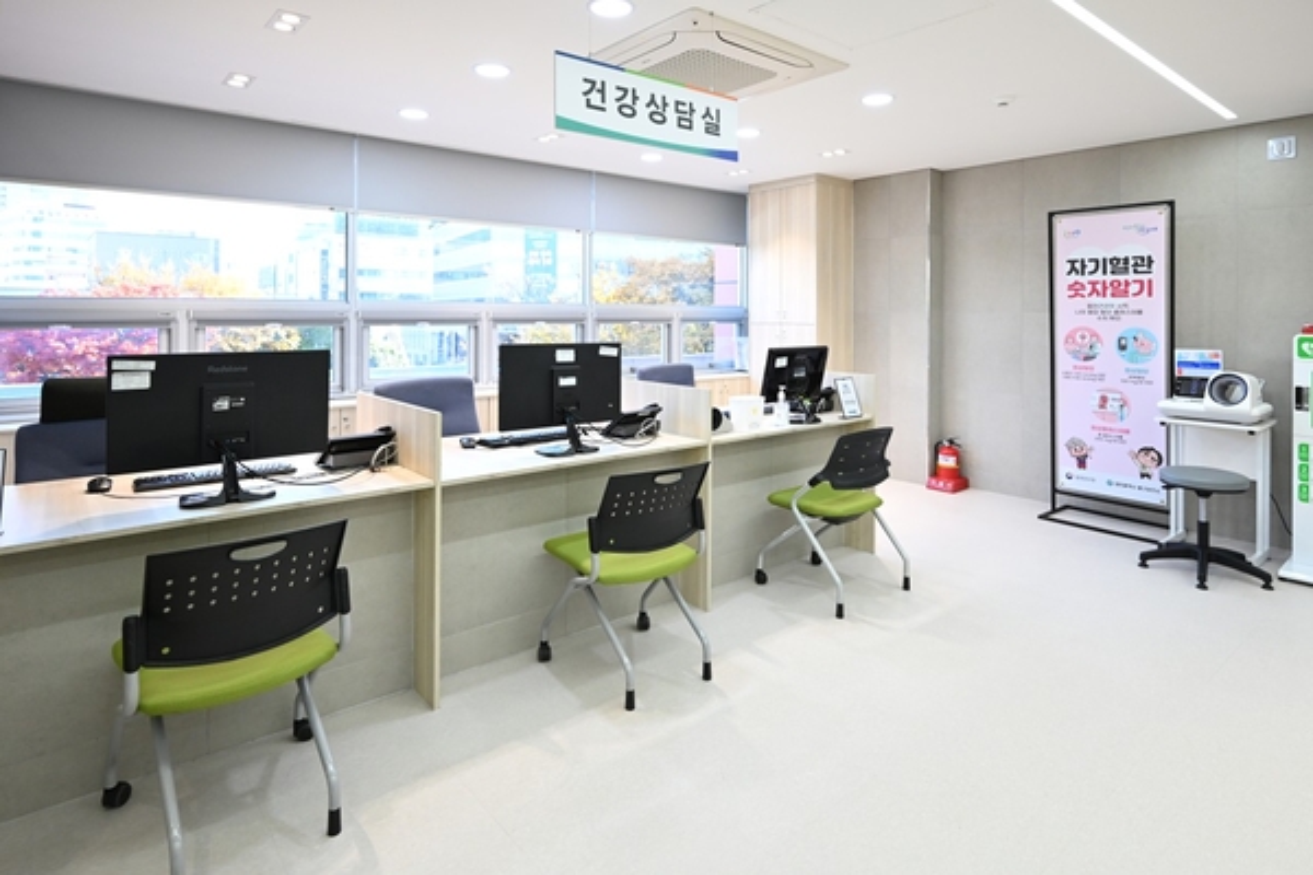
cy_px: 438
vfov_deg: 65.9
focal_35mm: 18
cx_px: 656
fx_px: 675
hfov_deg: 88.4
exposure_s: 1/250
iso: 2000
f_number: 5.6
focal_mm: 18.5
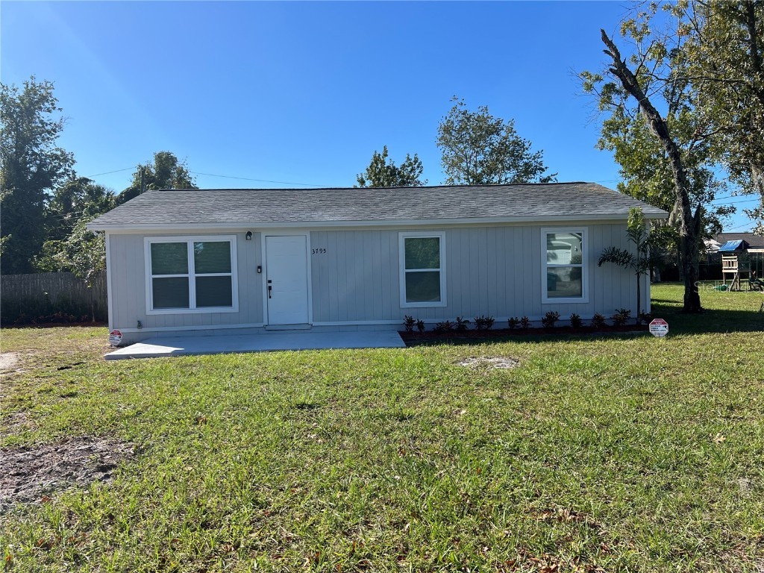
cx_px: 382
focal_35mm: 26
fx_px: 574
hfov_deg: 67.3
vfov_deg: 53.1
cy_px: 286
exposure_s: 1/3571
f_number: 1.5
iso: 50
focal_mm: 5.7
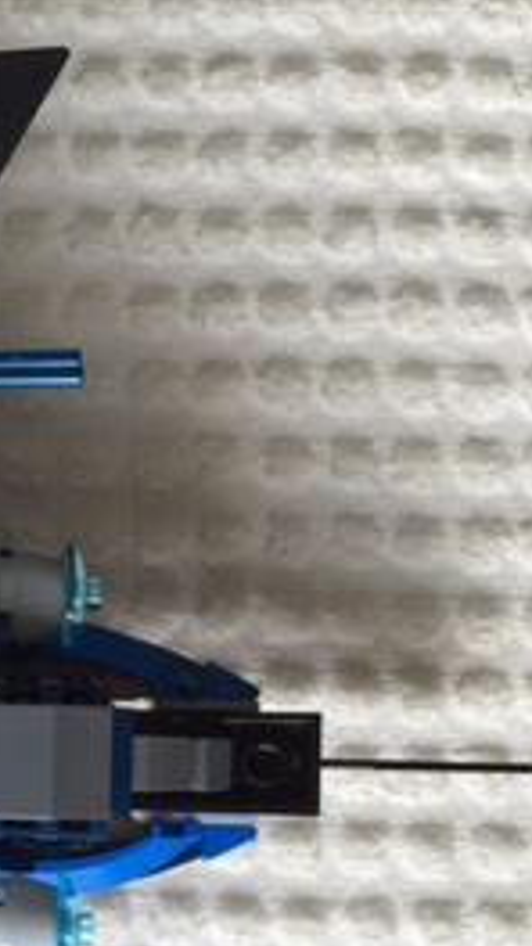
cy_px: 734
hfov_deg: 13.7
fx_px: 1930
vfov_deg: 27.1
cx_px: -489
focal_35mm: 77
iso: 32
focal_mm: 4.15
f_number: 2.2
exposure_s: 1/60
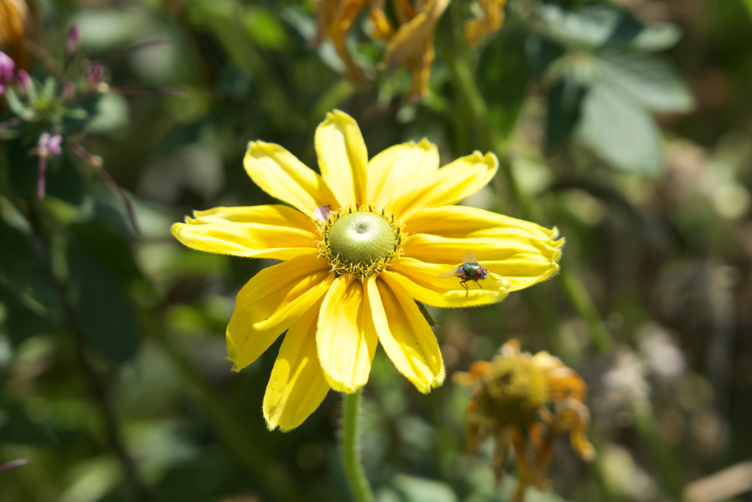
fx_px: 3279
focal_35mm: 157
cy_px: 251
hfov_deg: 13.1
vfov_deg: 8.7
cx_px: 376
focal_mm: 105
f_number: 5.6
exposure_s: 1/320
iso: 100
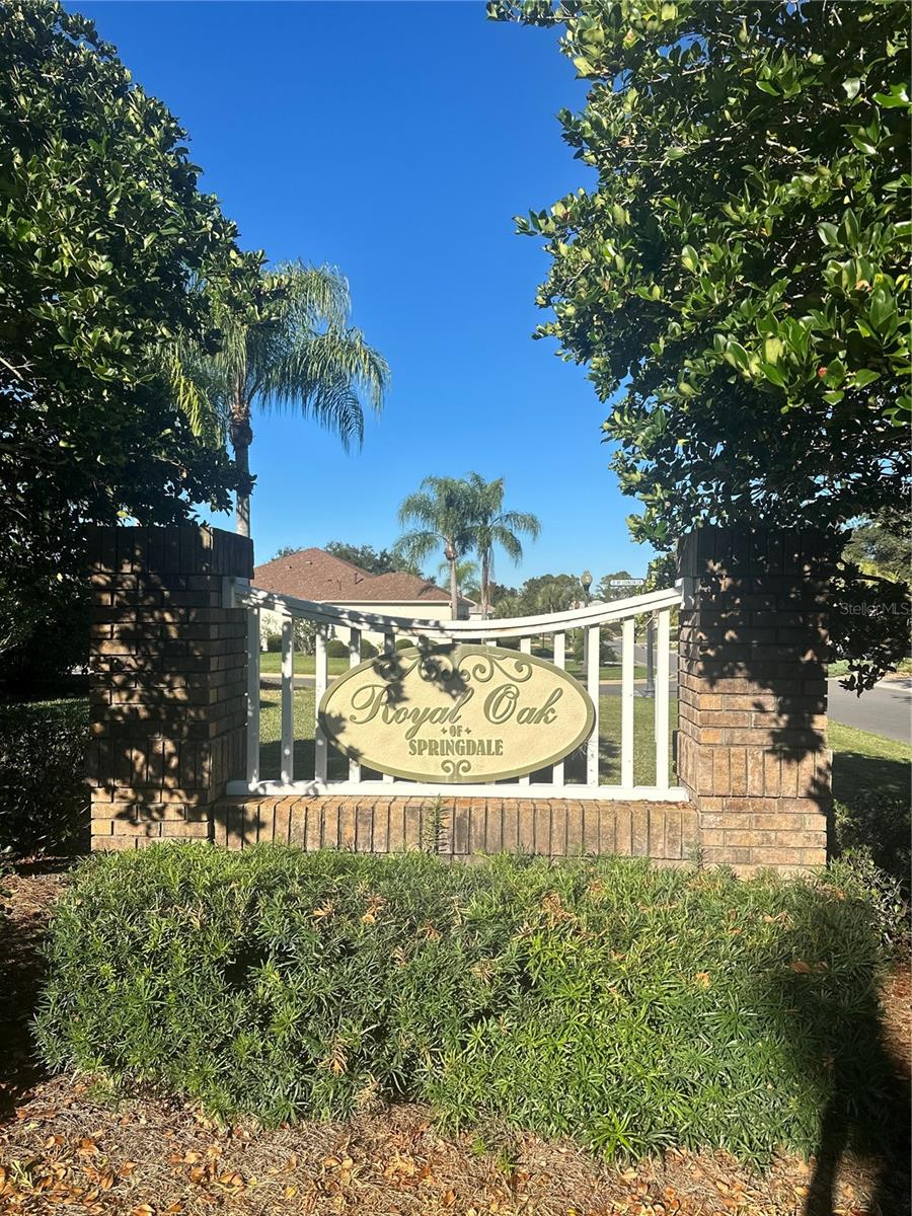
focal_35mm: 24
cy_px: 608
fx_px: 843
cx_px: 456
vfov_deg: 71.6
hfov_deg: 56.8
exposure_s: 1/4762
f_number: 1.78
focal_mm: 6.86
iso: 80
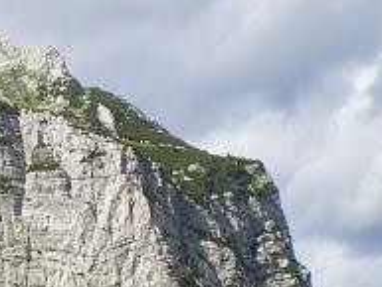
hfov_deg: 18.1
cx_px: -53
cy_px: 216
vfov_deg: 14.2
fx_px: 1148
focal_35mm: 104
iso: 64
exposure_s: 1/250
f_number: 4.6
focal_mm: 6.3
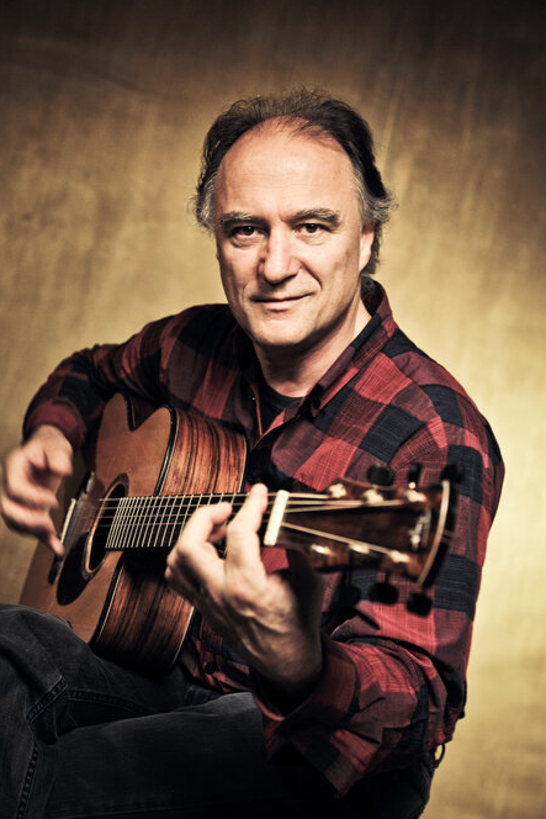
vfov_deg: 33.9
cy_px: 414
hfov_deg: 23.0
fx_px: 1341
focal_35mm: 59
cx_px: 264
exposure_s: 1/80
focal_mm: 56
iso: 400
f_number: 3.5
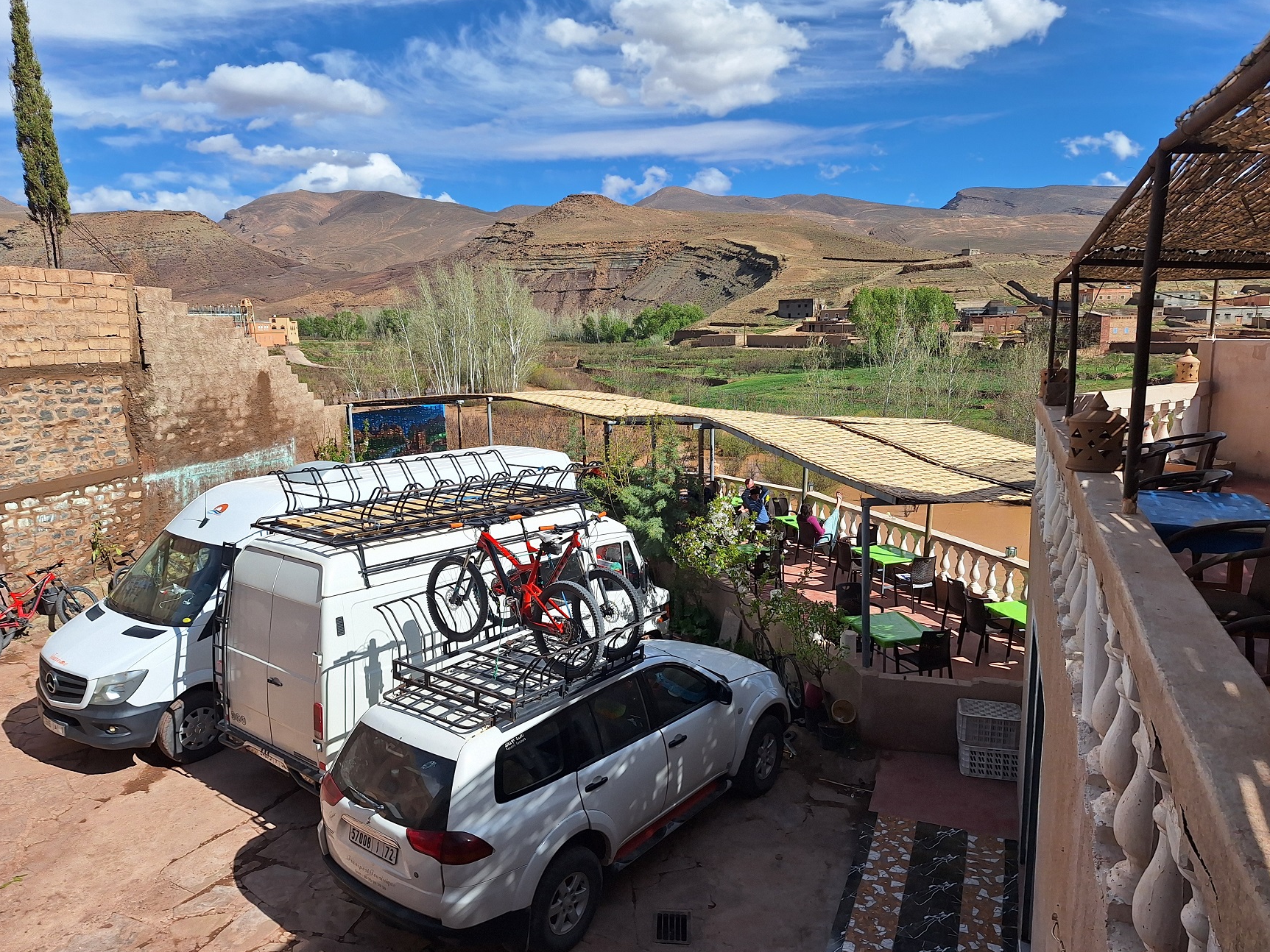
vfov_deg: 56.8
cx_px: 636
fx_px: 881
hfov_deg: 71.6
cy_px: 482
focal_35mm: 24
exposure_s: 1/4878
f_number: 1.8
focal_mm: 5.54
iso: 40
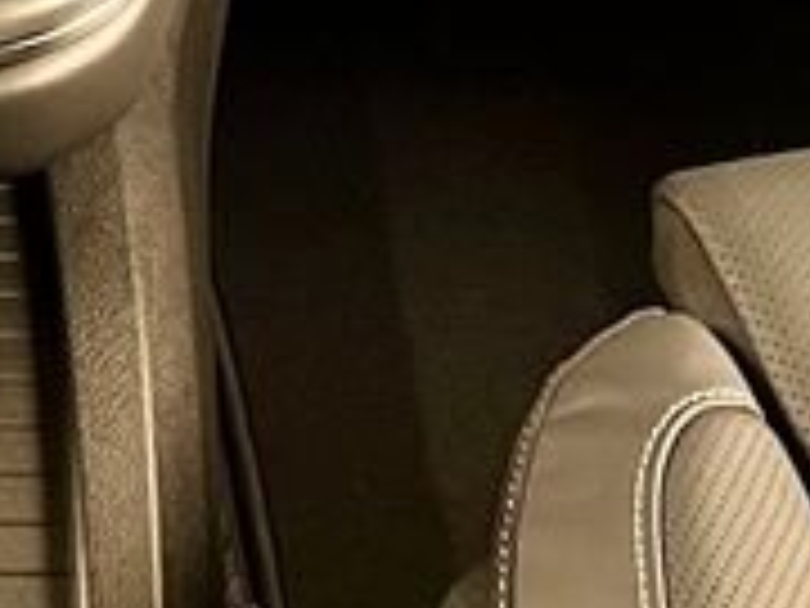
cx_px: -342
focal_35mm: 173
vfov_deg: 7.6
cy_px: -1148
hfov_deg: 11.1
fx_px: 4048
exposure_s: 1/60
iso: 250
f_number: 1.5
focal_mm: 5.7
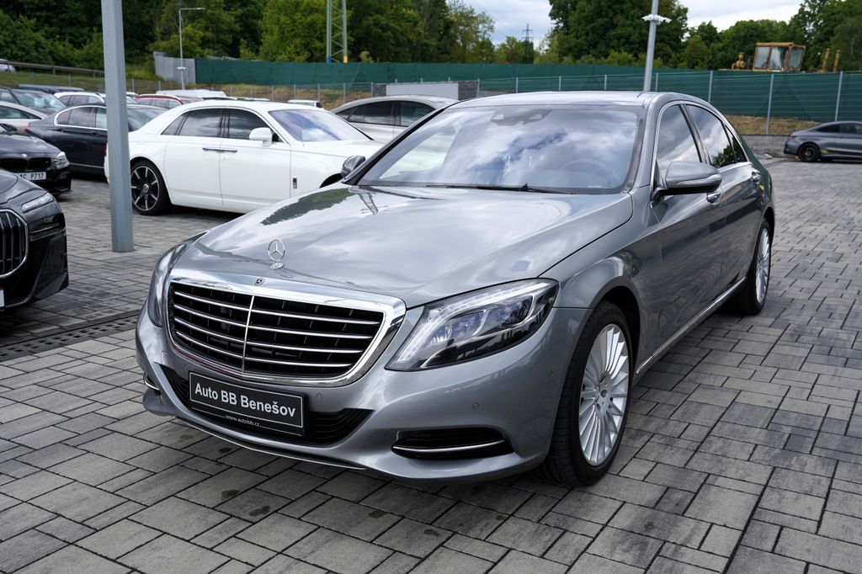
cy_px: 287
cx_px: 431
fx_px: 790
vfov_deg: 39.9
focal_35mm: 33
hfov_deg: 57.2
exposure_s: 1/250
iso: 100
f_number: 7.1
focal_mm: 33
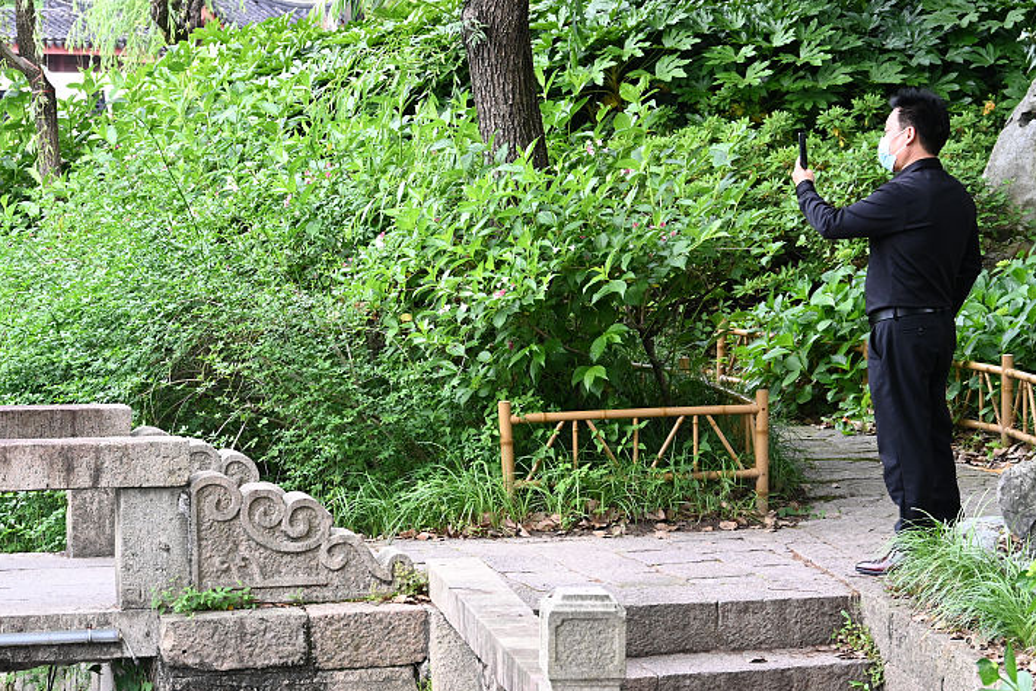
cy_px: 254
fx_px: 2964
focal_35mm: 103
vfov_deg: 13.3
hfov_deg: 19.8
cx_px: 367
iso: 1600
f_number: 6
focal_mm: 61
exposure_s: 1/640
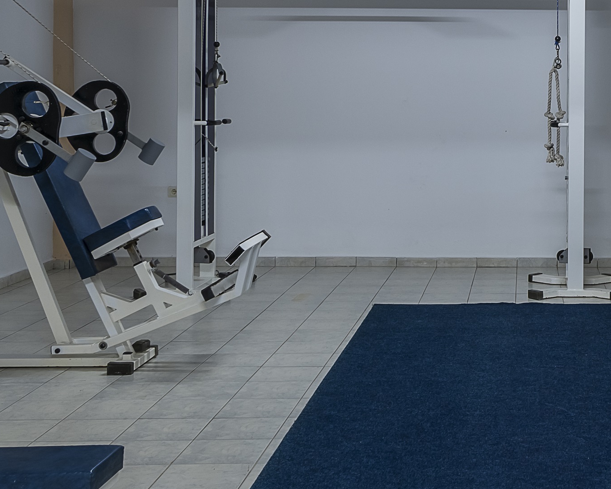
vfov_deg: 21.8
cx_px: 536
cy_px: 86
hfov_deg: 26.7
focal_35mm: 69
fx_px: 1248
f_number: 11
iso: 100
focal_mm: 20
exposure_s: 2.5
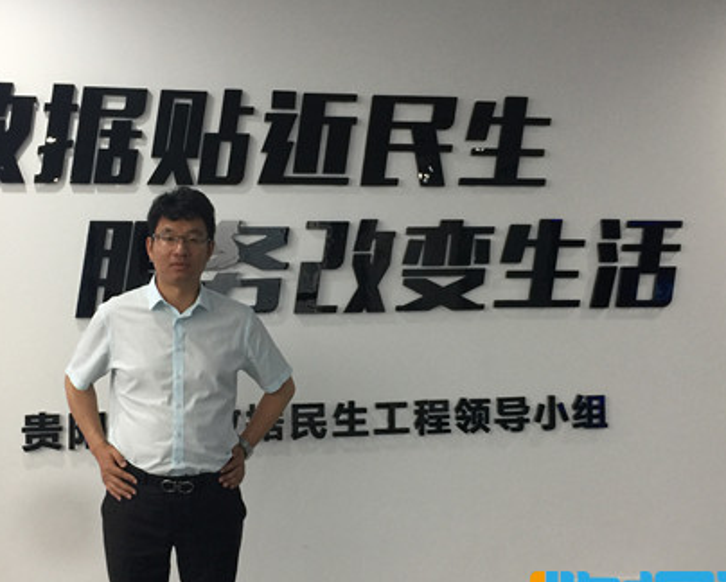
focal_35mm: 42
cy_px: 314
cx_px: 286
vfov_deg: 35.7
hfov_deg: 43.5
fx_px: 903
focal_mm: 4.15
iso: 50
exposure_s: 1/33
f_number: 2.2
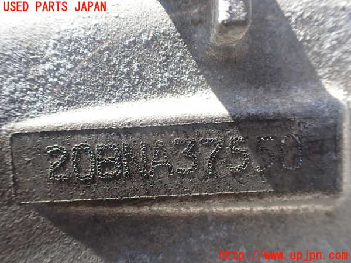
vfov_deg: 46.8
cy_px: 132
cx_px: 176
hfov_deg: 60.0
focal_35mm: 30
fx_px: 304
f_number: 3.2
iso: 100
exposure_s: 1/250
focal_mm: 5.4
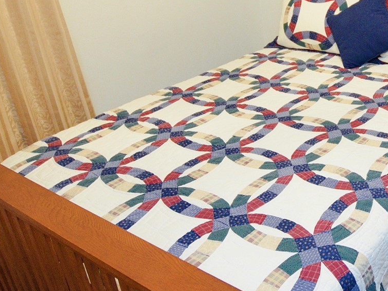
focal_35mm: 39
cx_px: 347
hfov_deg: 43.8
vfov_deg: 36.2
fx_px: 437
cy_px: 82
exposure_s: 1/60
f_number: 3.5
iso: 1600
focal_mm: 10
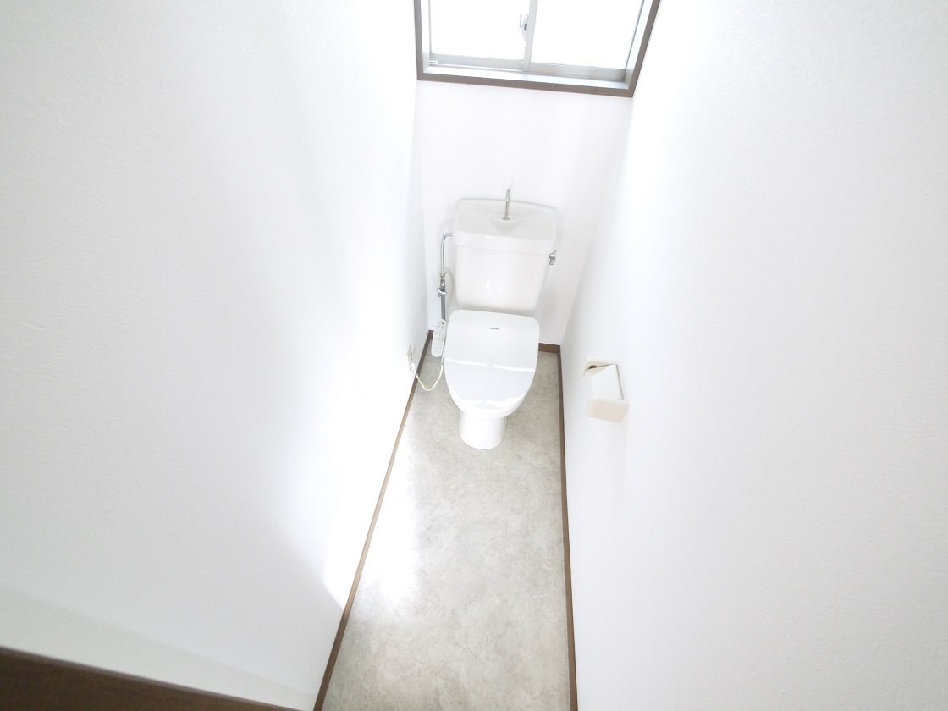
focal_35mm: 14
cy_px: 356
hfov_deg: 102.1
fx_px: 383
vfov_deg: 85.7
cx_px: 474
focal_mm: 7
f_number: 4
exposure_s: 1/8
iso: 1600
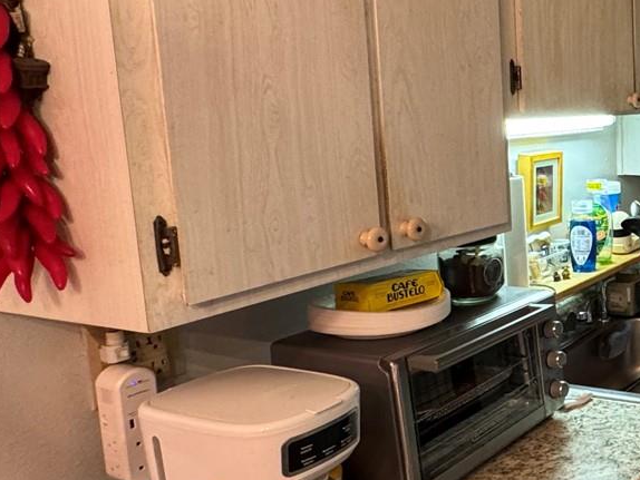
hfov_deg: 37.7
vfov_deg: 36.7
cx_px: 743
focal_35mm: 39
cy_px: 196
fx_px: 721
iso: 400
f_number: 2.2
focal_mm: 2.22
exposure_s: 1/60
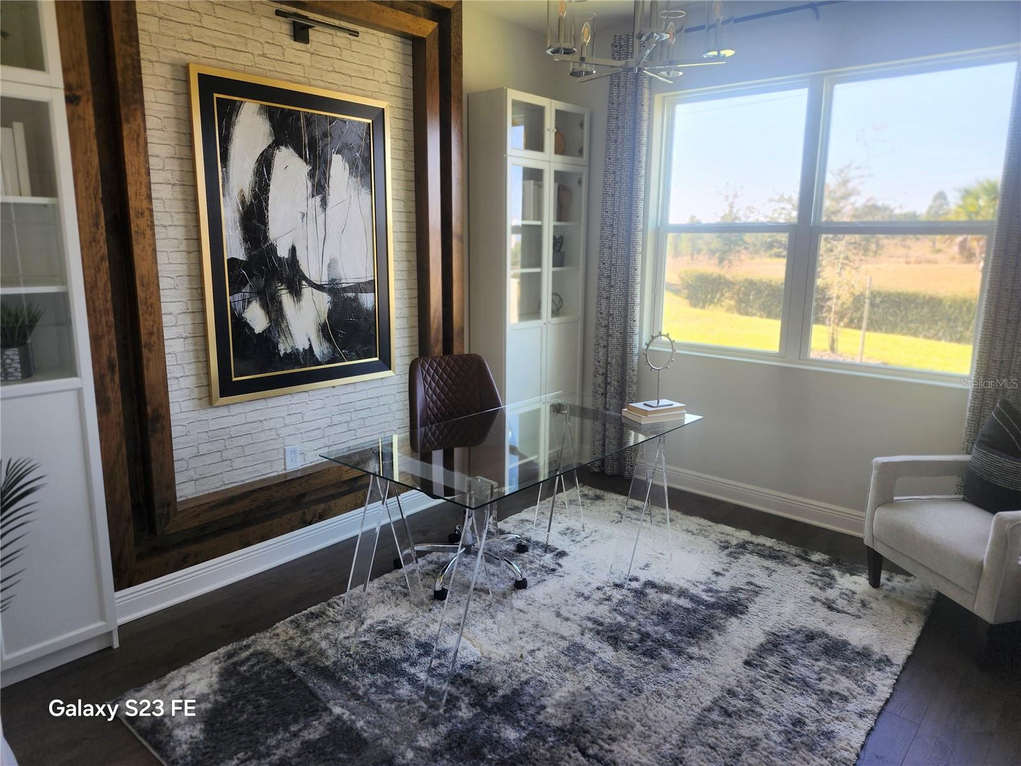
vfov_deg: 58.9
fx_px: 678
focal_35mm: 23
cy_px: 383
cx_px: 510
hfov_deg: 73.9
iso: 64
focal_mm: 5.54
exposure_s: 1/120
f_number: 1.8
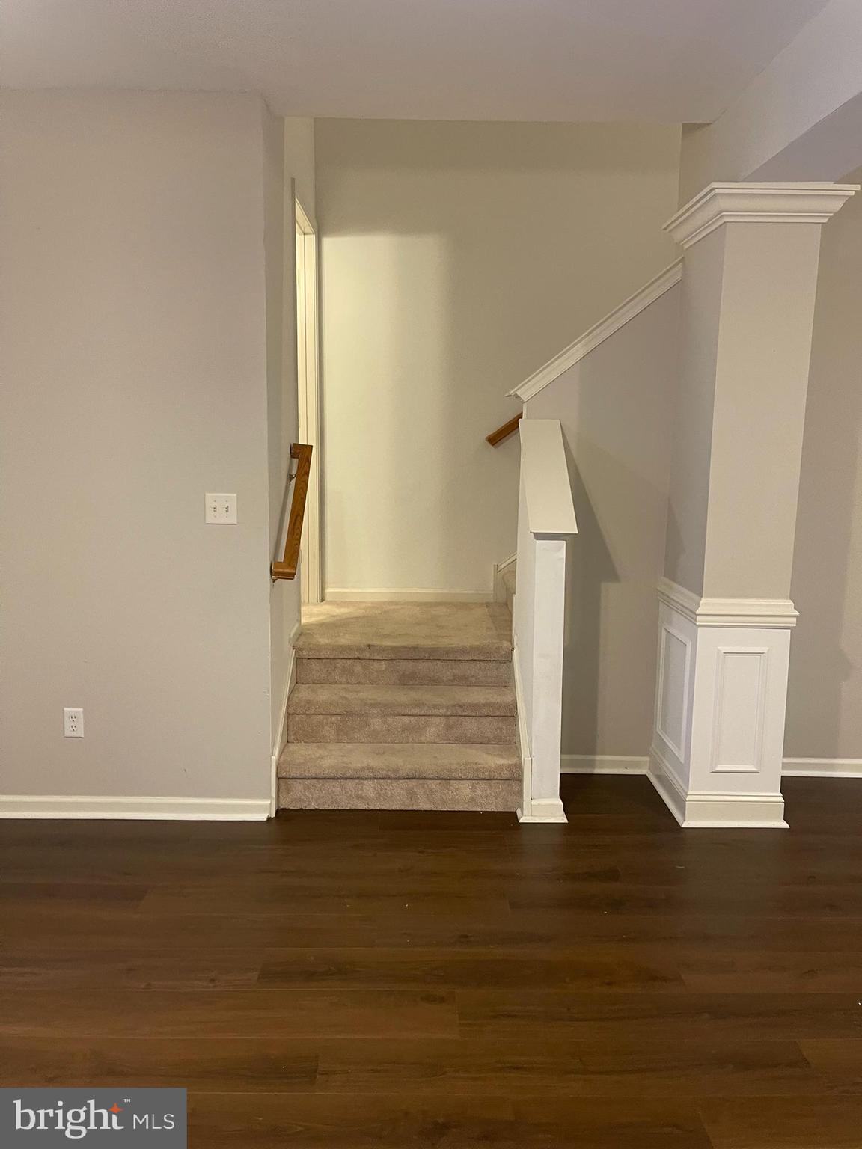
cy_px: 574
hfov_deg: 54.9
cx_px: 431
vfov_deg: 69.4
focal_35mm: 25
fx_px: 830
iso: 250
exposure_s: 1/60
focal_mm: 5.1
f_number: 1.6
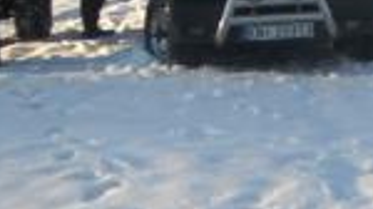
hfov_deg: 13.0
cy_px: 97
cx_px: 413
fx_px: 1610
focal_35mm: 163
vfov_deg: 7.4
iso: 113
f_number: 5.6
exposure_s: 1/250
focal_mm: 5.7
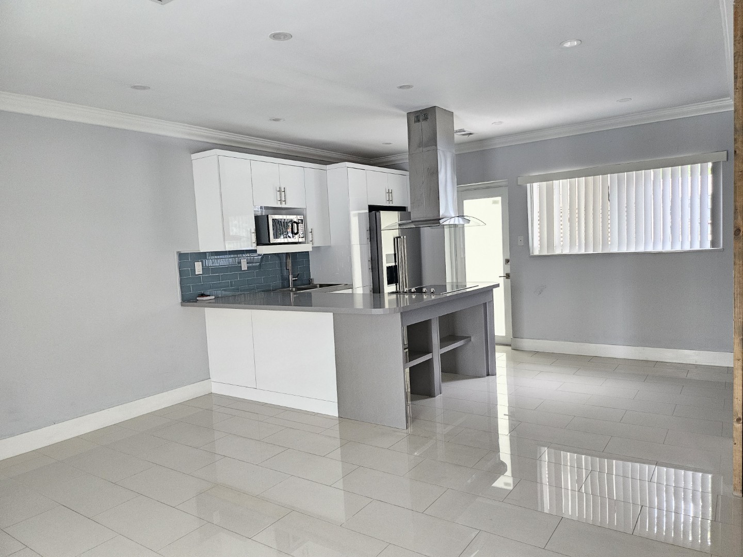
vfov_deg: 56.8
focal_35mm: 24
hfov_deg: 71.6
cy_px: 278
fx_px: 515
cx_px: 372
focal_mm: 5
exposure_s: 1/40
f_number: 1.8
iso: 640
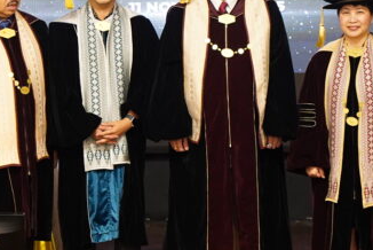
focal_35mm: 375
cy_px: 22
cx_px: 159
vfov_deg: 3.7
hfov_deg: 5.5
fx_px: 3889
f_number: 3.2
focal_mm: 106
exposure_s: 1/160
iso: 3200
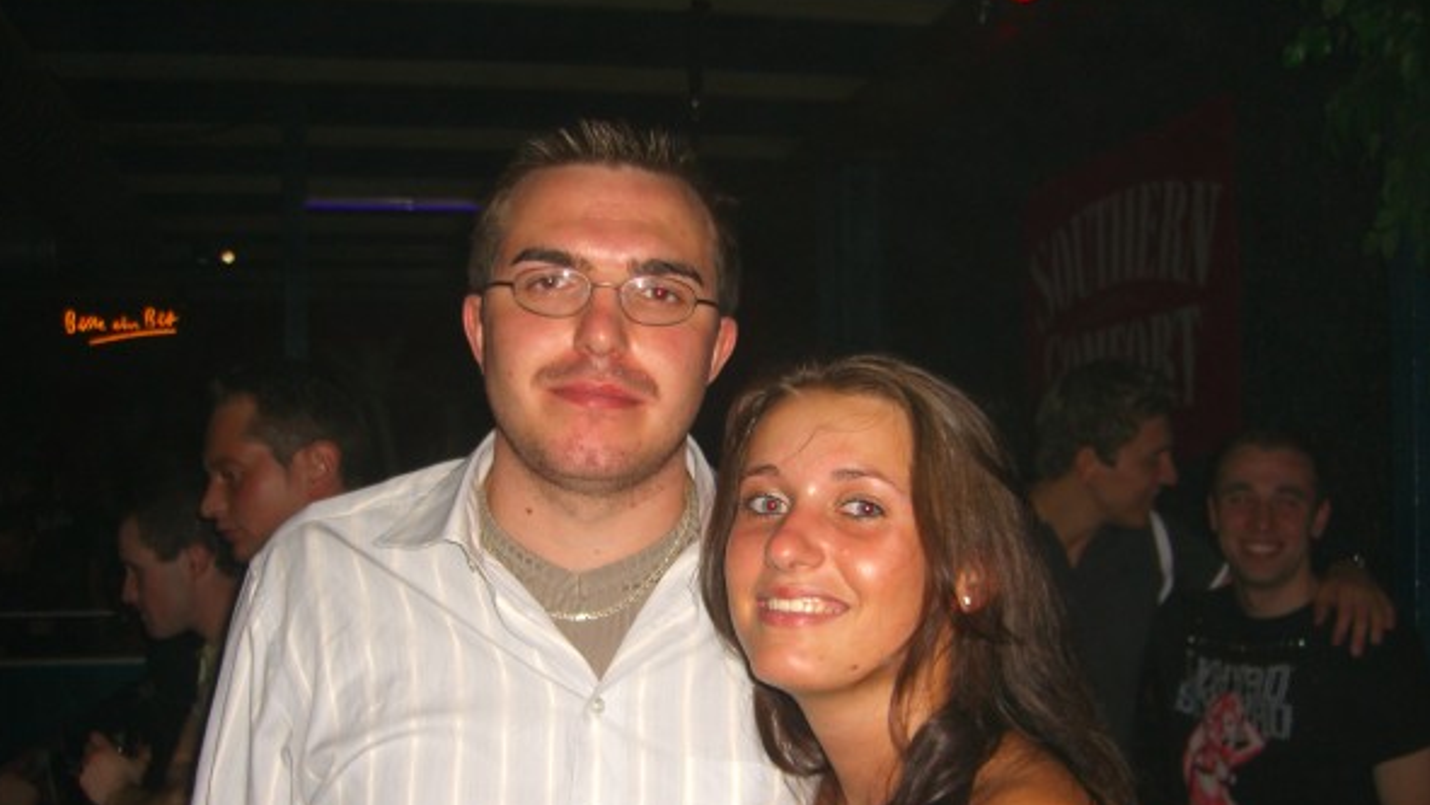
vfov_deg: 28.2
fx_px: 1593
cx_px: 709
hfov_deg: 48.3
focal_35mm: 42
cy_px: 532
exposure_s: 1/60
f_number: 2.8
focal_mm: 7.9
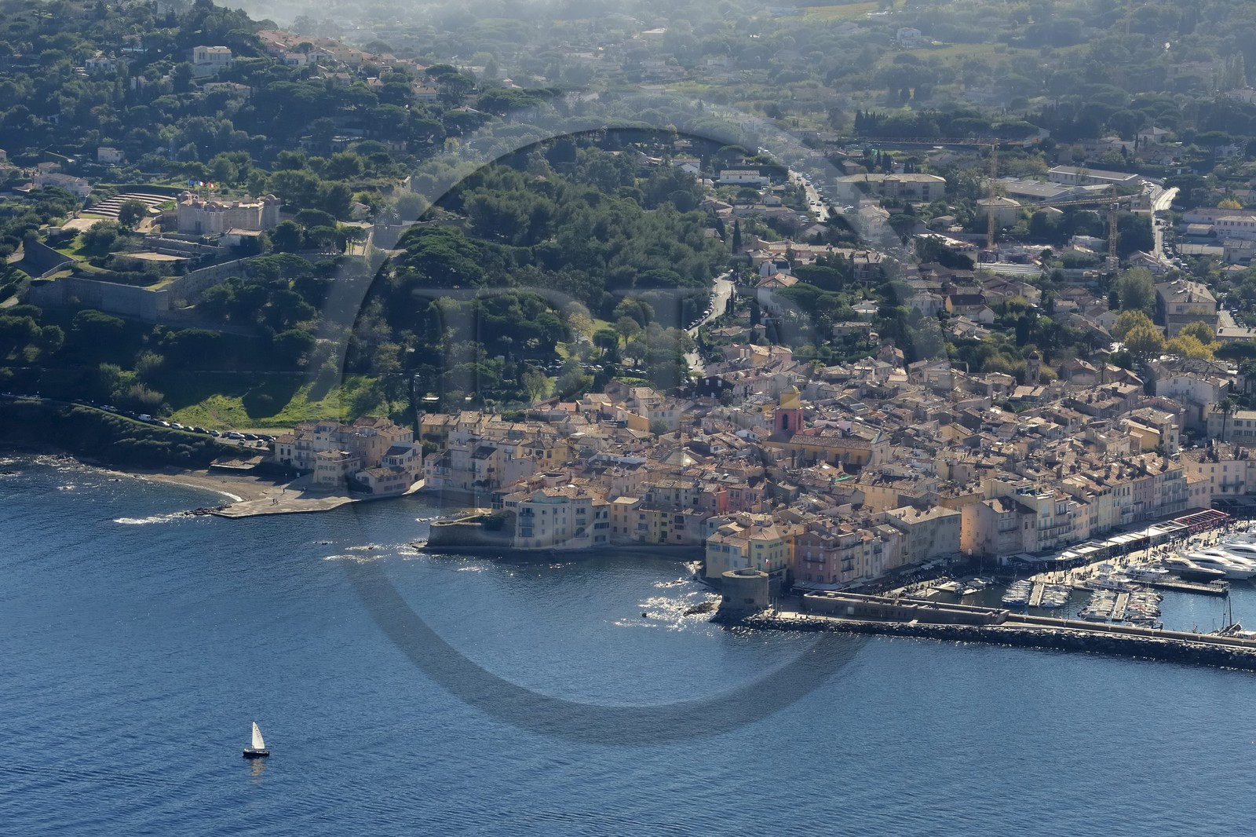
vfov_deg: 9.5
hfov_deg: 14.2
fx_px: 5058
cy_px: 418
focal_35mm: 145
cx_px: 628
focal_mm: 145
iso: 800
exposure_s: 1/1600
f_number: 13
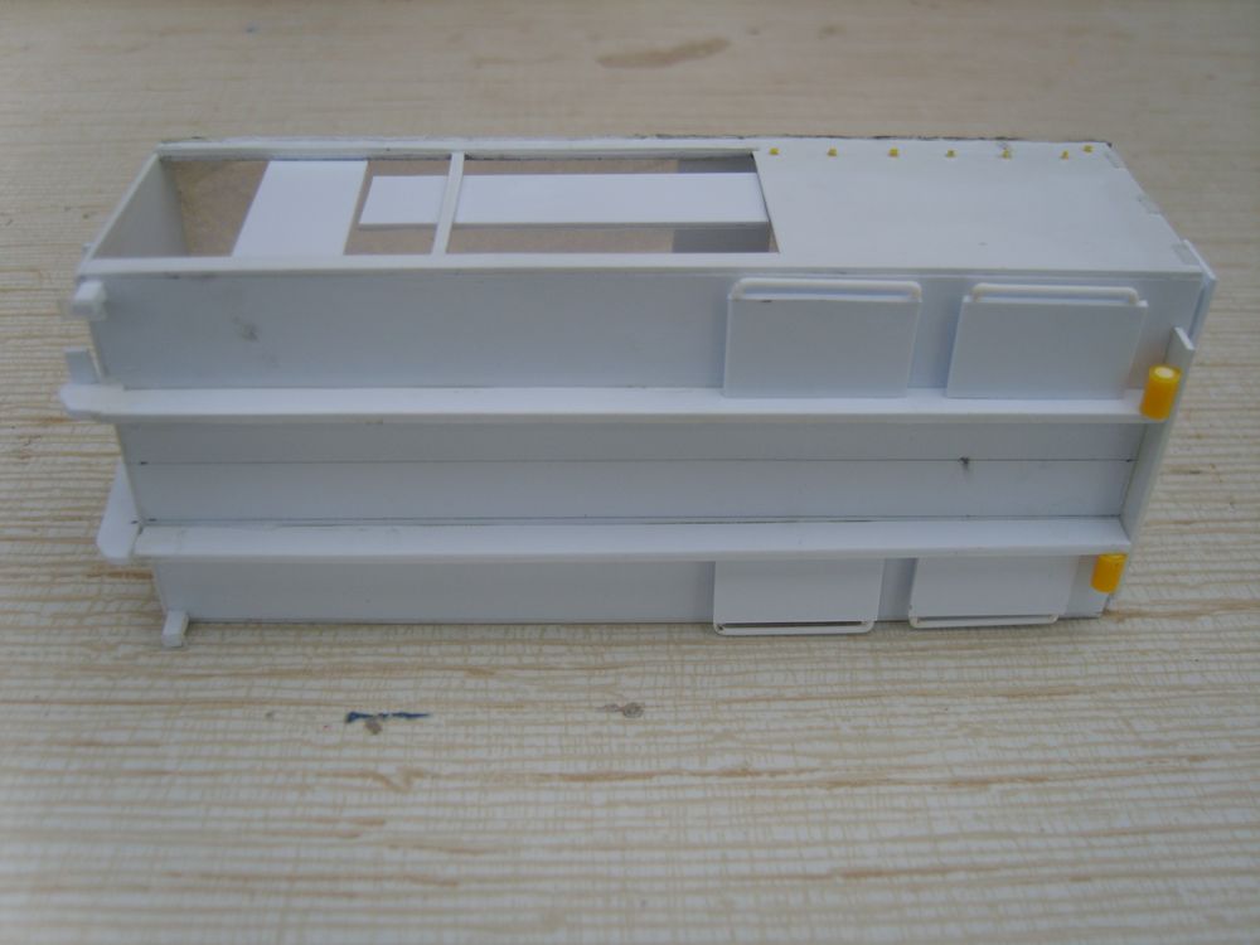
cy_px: 472
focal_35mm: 35
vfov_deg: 40.7
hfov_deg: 52.6
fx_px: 1274
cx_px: 630
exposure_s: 1/90
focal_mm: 7.4
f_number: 2.8
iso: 50
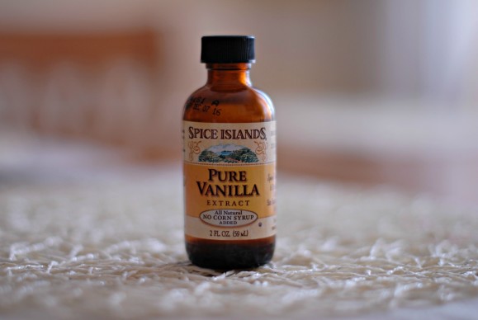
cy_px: 160
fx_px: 997
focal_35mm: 75
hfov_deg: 27.0
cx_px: 239
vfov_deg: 18.2
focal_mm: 50
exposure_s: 1/125
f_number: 1.4
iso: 100
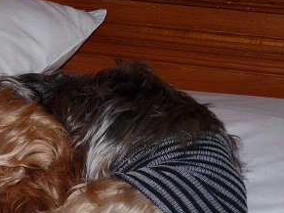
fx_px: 1165
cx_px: 92
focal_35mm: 142
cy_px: 168
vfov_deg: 10.4
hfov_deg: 13.9
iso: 100
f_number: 3.4
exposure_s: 1/40
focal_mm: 13.8
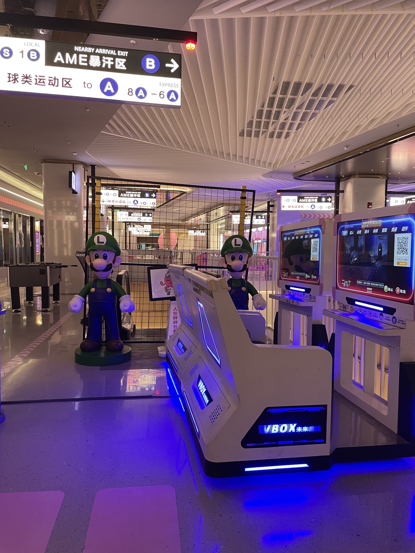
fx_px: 416
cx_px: 208
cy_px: 276
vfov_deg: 67.3
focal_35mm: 26
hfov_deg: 53.1
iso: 160
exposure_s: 1/49
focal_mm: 4.2
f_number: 1.6
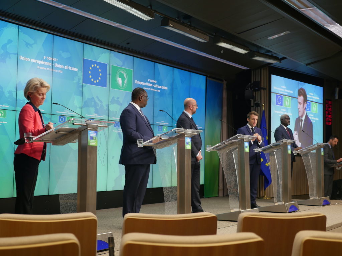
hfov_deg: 34.3
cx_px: 171
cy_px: 128
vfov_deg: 26.1
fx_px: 553
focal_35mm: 56
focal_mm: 28
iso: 320
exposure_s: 1/60
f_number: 2.8
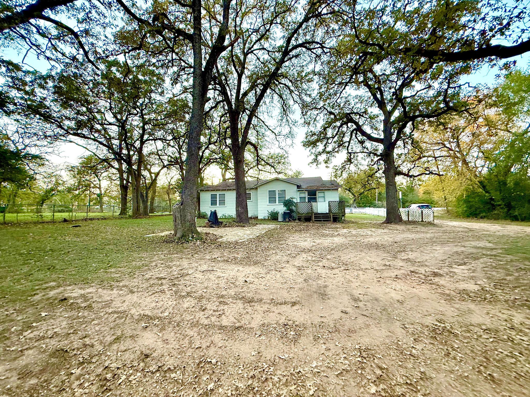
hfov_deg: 102.1
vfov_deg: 85.7
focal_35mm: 14
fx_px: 214
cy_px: 198
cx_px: 265
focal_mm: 2.22
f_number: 2.2
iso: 125
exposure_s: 1/99
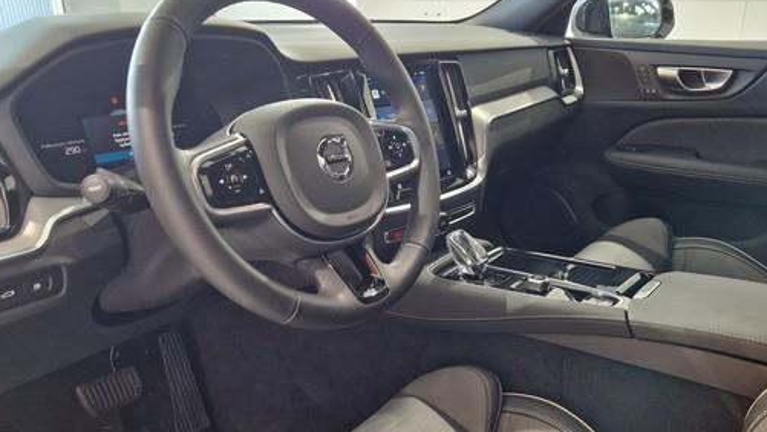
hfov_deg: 60.6
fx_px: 651
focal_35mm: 32
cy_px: 260
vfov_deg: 36.6
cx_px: 452
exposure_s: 1/100
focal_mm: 5.4
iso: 400
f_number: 1.8
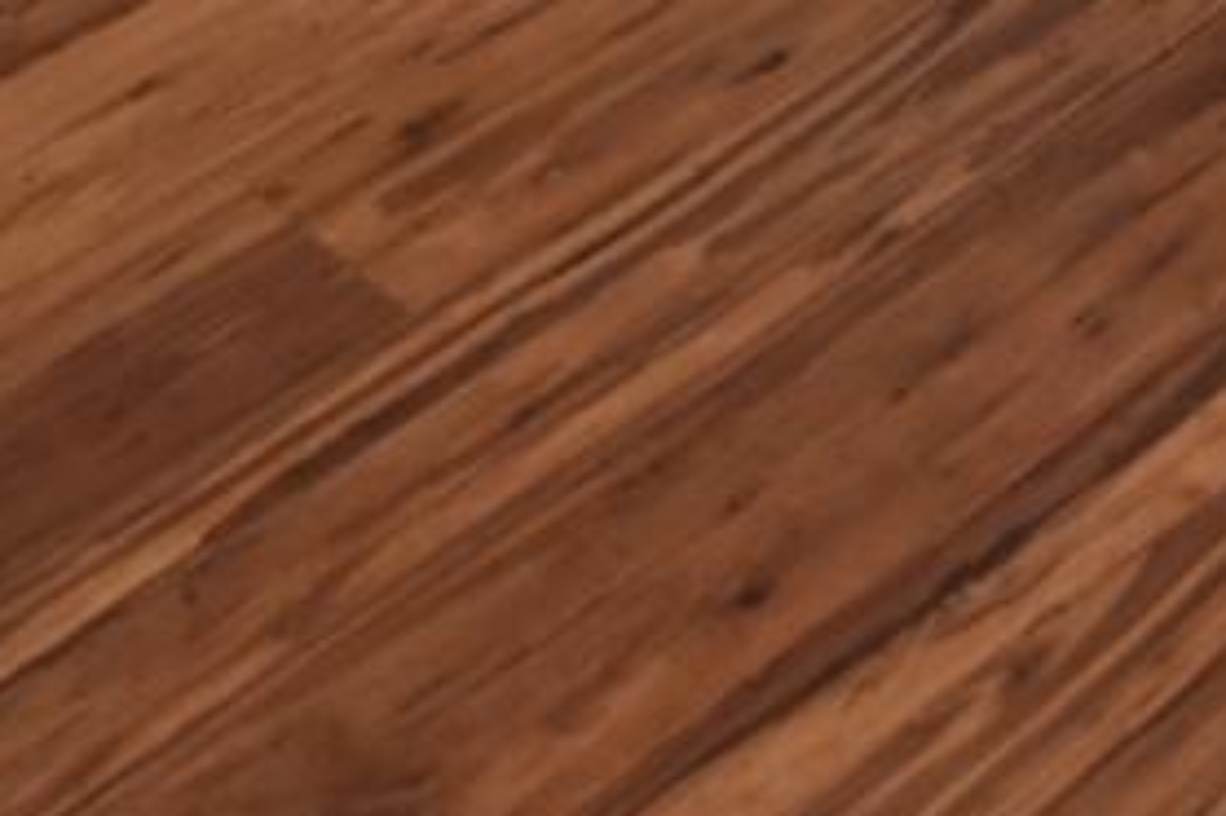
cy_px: -2141
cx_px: 1676
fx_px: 4142
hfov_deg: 15.8
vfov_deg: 8.2
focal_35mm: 122
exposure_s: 1/100
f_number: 5
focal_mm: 11
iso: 800
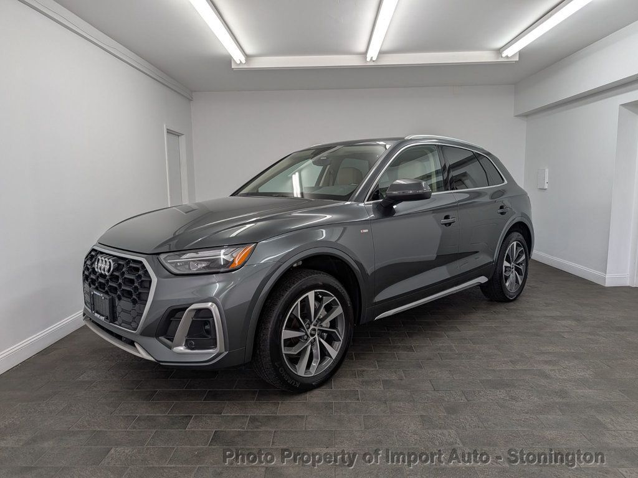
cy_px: 239
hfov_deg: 71.6
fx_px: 442
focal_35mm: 24
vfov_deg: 56.8
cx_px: 319
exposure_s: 1/120
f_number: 1.68
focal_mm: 6.9
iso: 53
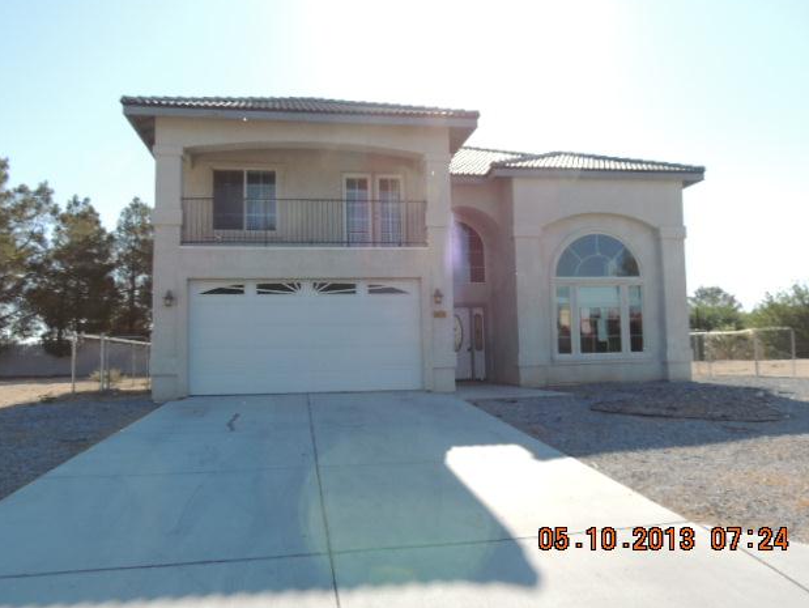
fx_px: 725
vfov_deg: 45.5
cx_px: 413
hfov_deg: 58.3
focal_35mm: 31
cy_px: 297
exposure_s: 1/1000
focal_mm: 5.3
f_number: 3.1
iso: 100
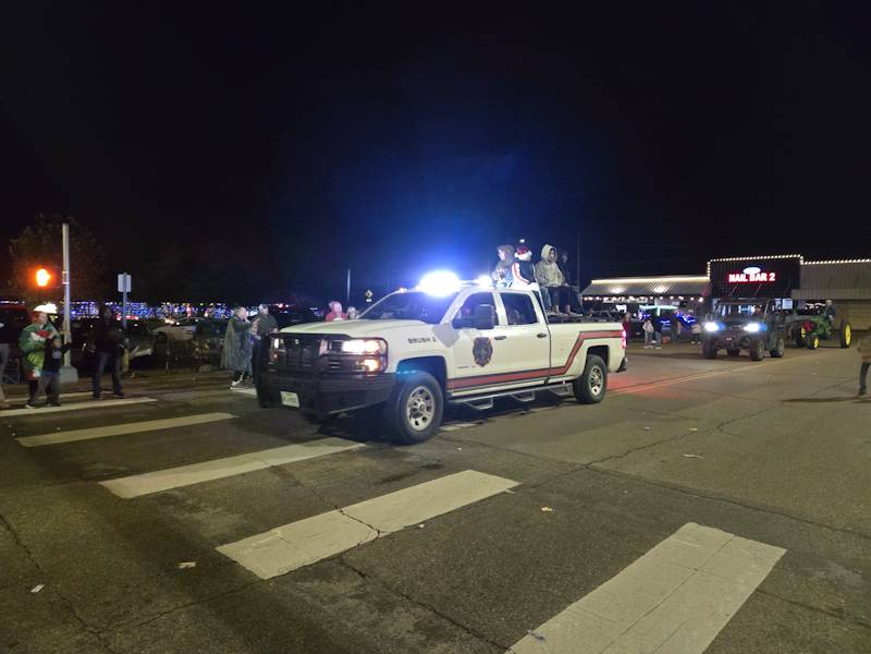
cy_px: 327
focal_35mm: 23
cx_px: 436
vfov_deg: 58.9
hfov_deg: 73.9
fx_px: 579
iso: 1250
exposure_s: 1/60
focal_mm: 5.4
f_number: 1.8
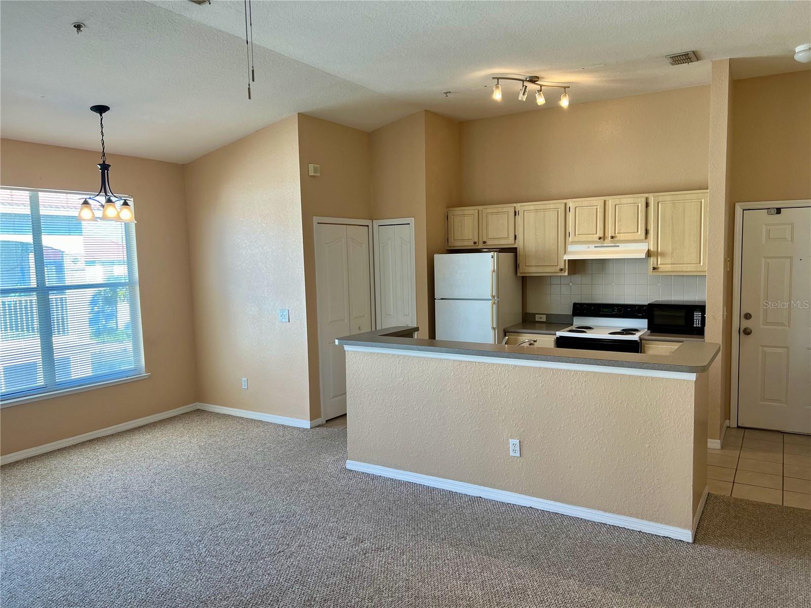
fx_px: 609
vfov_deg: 53.1
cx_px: 406
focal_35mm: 26
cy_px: 304
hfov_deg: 67.3
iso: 50
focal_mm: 5.7
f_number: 1.5
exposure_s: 1/161
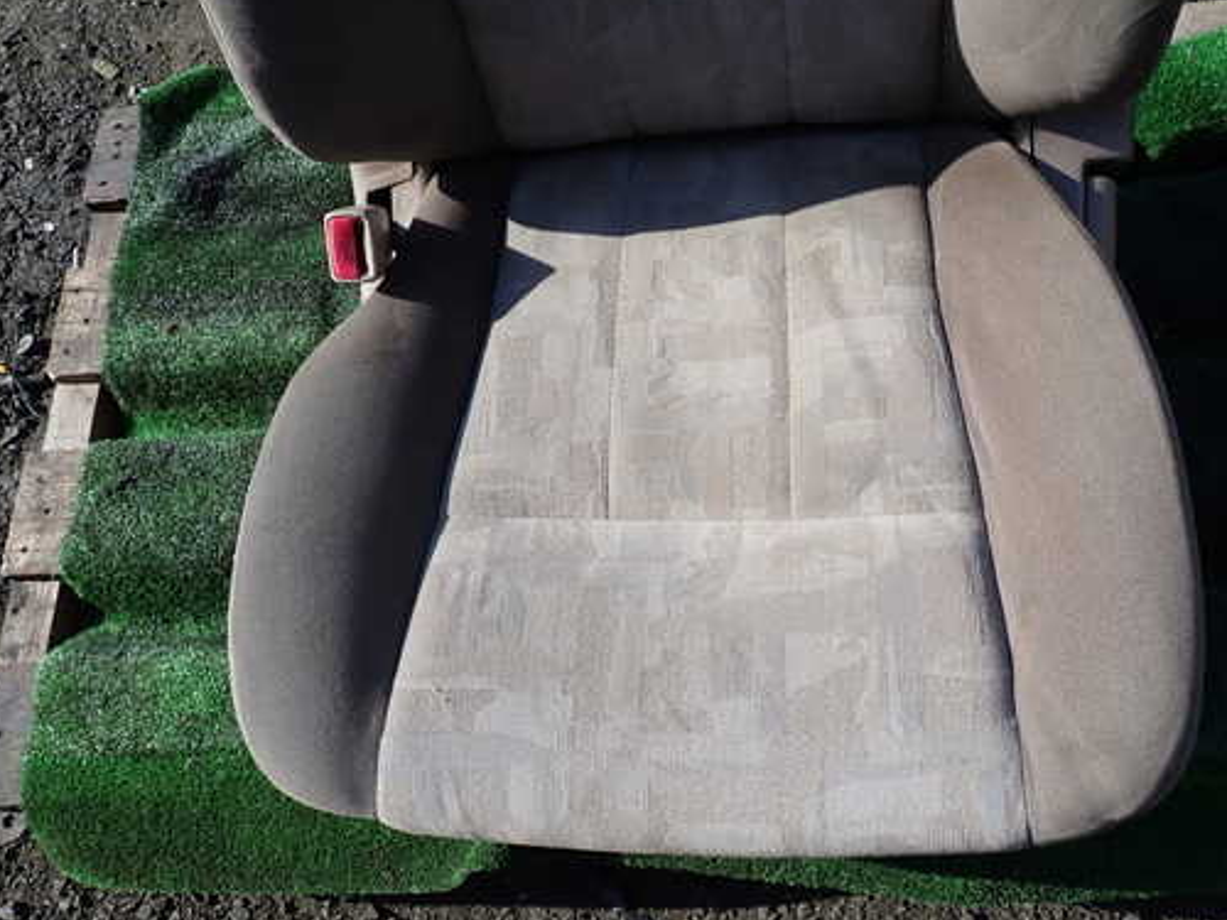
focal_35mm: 30
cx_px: 677
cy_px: 439
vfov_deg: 46.8
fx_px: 1063
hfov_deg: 59.8
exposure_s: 1/125
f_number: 8
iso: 100
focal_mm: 4.5
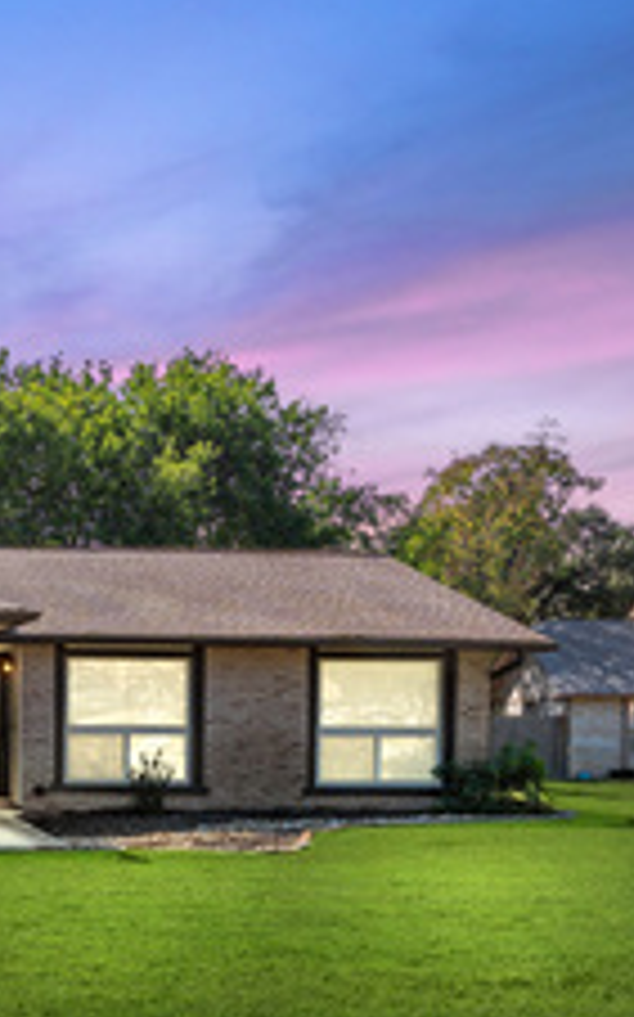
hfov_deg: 23.7
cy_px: 754
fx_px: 1356
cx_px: -153
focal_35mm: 49
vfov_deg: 40.0
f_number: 8
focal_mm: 17
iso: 200
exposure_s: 1/125
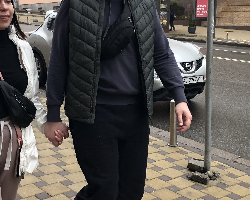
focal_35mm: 59
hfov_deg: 31.9
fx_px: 436
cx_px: 107
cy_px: 88
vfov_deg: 25.8
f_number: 1.8
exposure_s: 1/117
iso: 20
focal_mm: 3.99
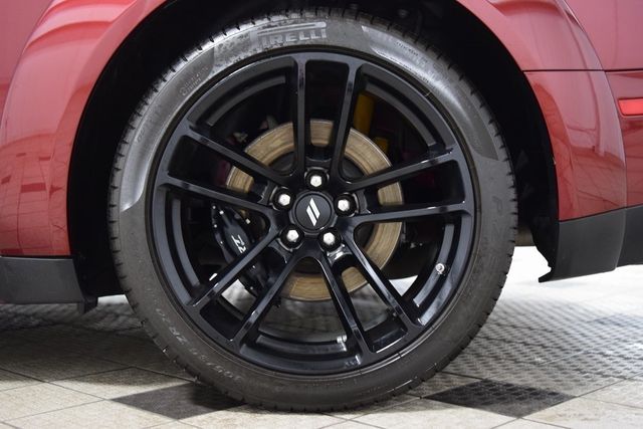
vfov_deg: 25.8
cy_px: 214
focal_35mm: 52
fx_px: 938
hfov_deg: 37.8
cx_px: 322
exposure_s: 1/40
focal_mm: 35
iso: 1600
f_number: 2.8
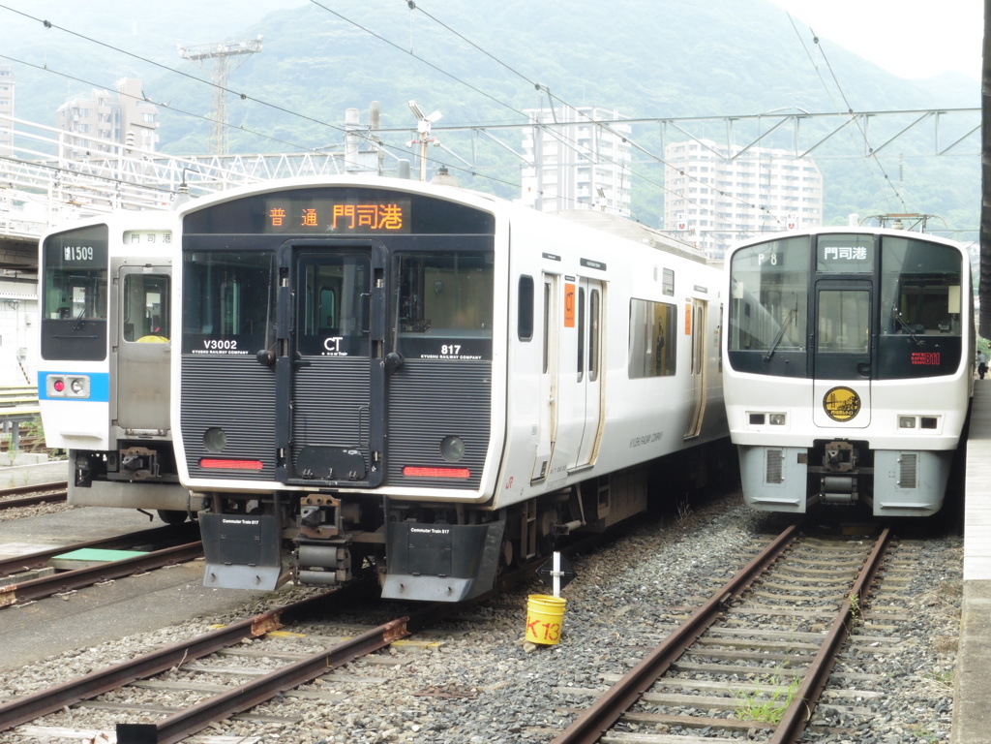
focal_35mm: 62
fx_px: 1775
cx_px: 496
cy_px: 372
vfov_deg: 23.7
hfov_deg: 31.2
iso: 100
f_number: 6.3
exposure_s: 1/30
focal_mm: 11
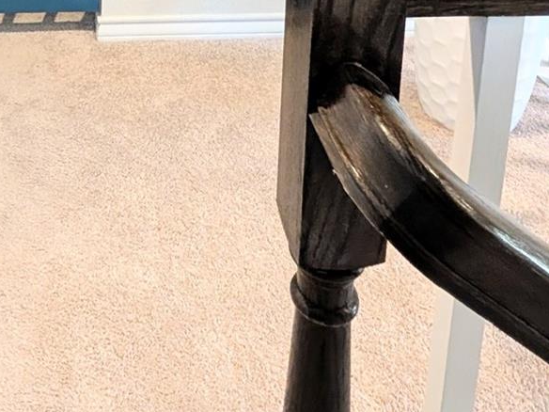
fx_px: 666
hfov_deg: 42.7
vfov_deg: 26.2
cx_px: 105
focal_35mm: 42
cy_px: -188
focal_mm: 2.02
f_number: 1.7
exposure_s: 1/40
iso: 274
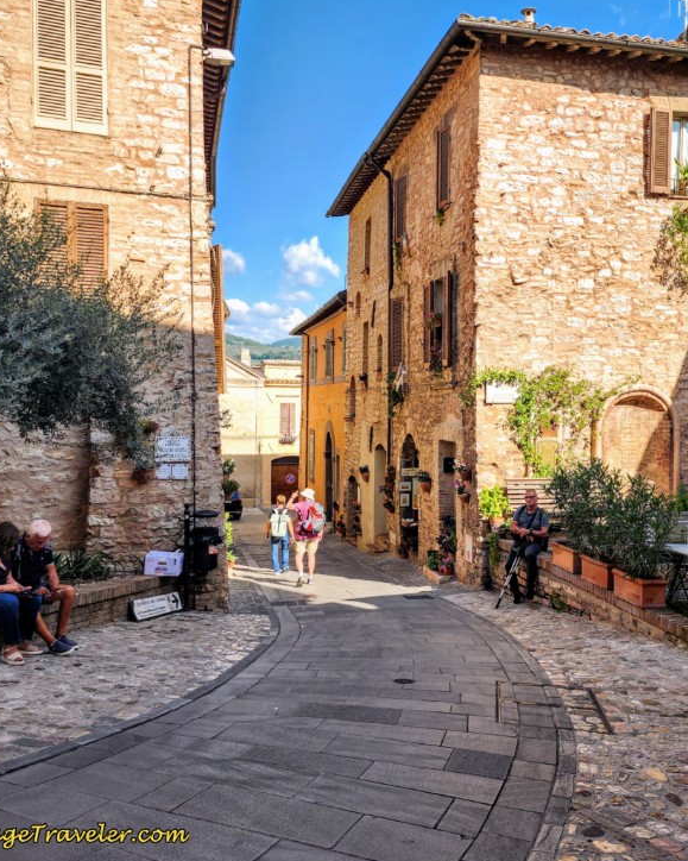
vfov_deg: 57.2
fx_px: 789
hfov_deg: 47.1
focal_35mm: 31
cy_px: 421
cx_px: 370
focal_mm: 6.4
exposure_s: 1/607
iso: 12
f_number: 1.8
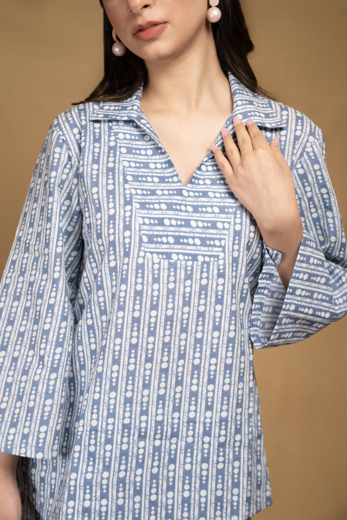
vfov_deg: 33.9
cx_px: 174
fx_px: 853
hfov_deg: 23.0
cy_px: 260
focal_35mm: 59
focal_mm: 59
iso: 200
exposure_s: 1/100
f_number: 4.5
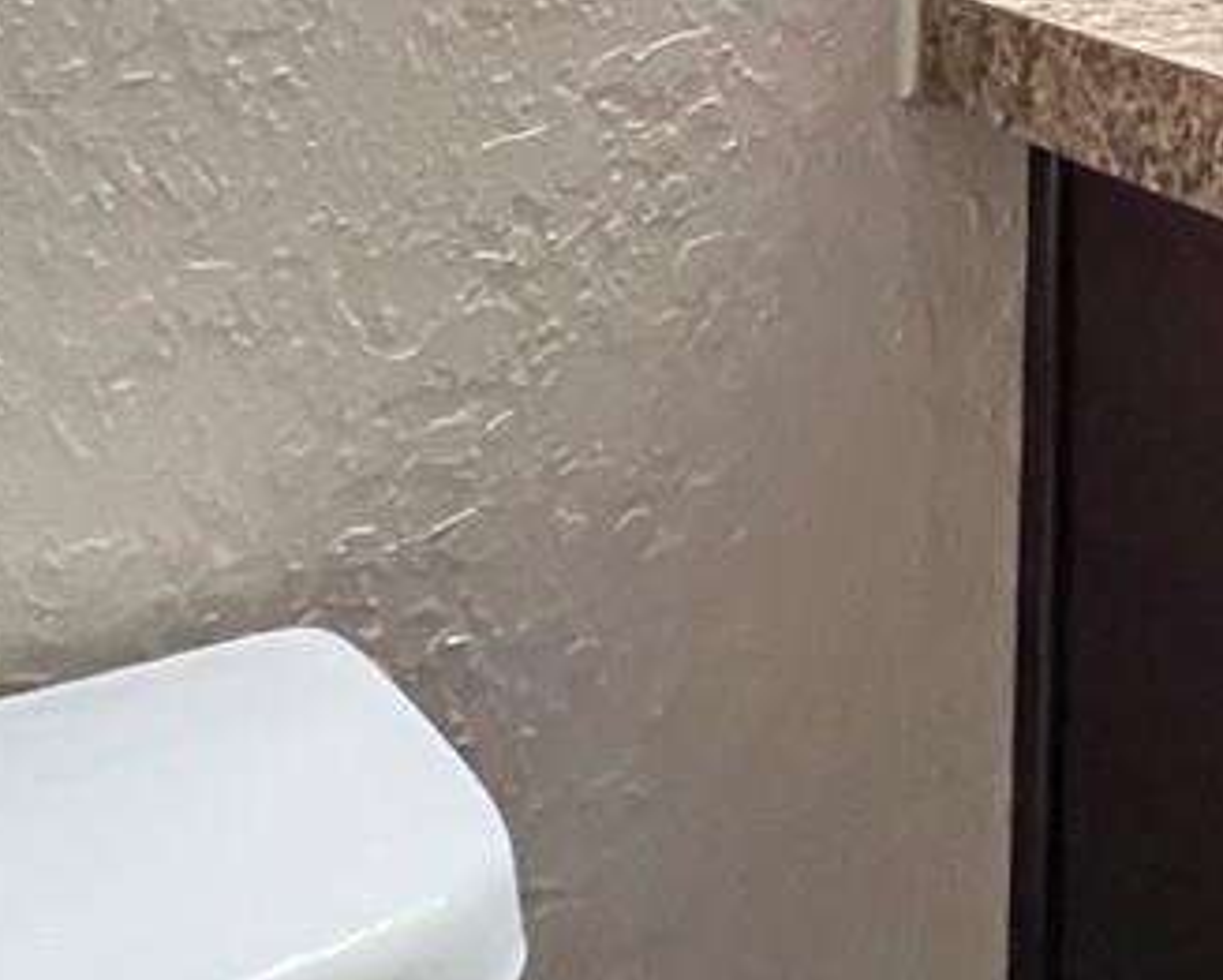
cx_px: 2068
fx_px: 2245
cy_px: -572
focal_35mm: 62
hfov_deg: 22.0
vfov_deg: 20.4
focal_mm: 1.57
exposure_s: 1/60
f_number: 1.8
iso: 1000
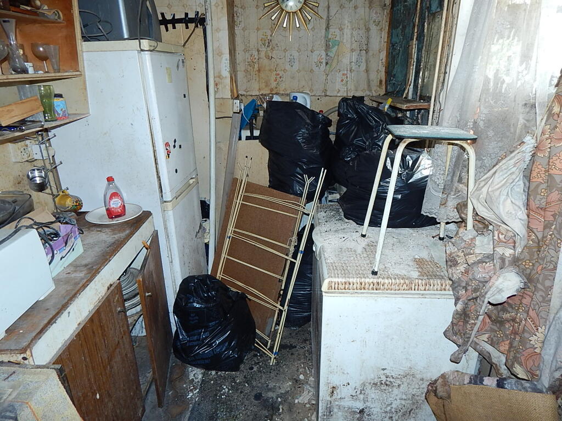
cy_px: 210
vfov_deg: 61.1
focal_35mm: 22
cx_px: 281
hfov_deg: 76.4
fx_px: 357
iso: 125
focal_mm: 4
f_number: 3
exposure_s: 1/30
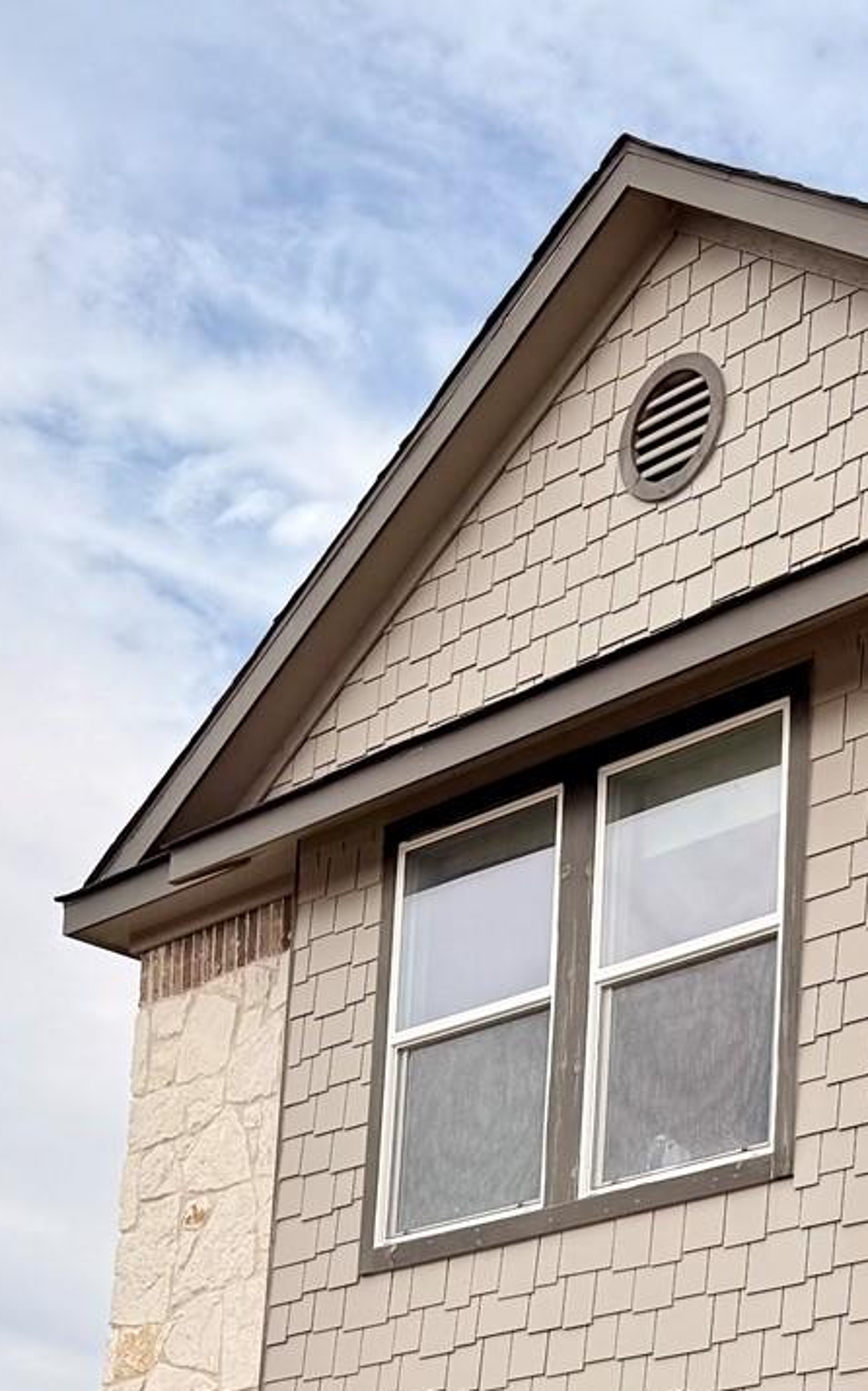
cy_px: 1418
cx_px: 983
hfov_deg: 17.2
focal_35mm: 73
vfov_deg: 26.6
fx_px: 2764
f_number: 1.78
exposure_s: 1/3584
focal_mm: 6.76
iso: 80
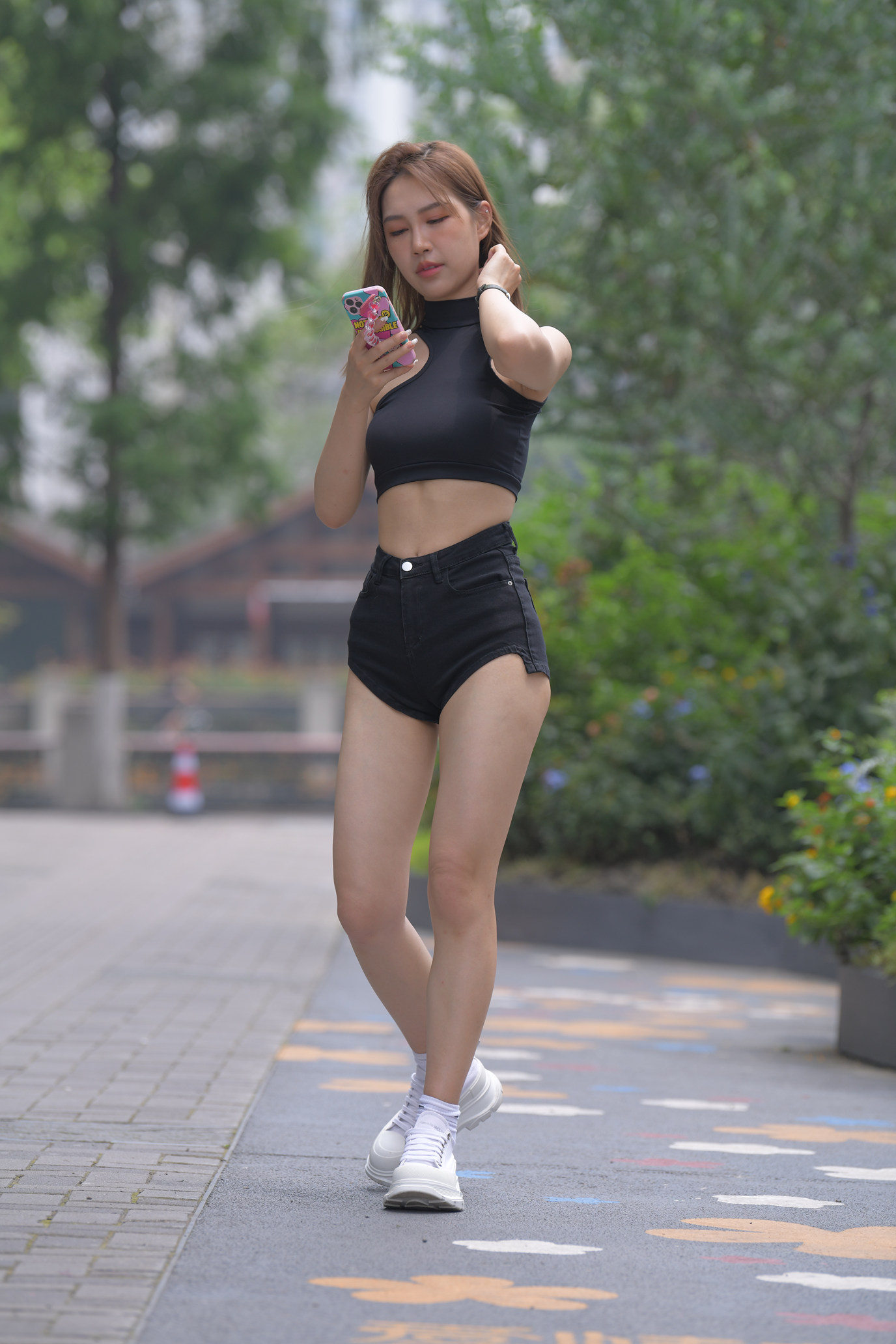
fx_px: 6160
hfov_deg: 8.3
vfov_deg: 12.5
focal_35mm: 165
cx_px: 448
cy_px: 672
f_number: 4
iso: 220
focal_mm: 165
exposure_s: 1/800
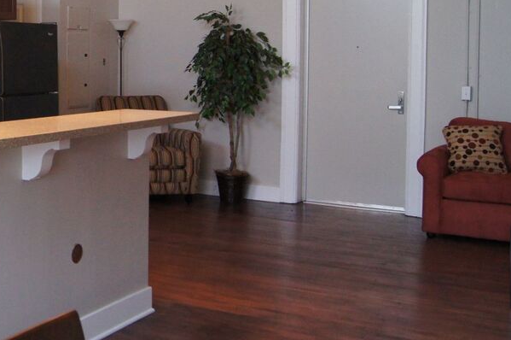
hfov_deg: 32.5
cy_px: 70
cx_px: 8
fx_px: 808
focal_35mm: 57
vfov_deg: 23.4
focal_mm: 18
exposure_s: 1/100
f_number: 6.3
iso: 1600
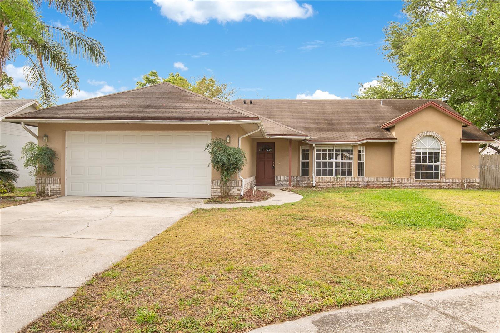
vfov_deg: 73.7
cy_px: 166
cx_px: 250
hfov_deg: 96.7
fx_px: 222
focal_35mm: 16
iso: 100
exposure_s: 1/125
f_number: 8
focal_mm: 16
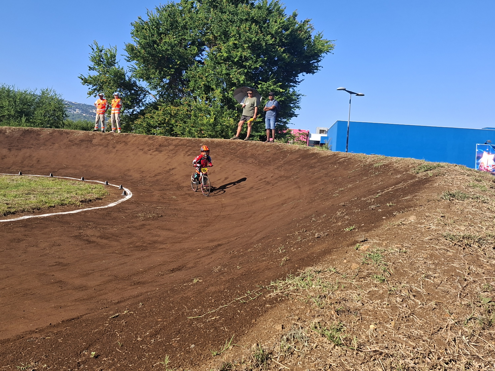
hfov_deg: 57.0
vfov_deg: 44.8
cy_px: 127
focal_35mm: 31
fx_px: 443
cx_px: 162
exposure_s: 1/1019
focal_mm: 5.54
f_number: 1.8
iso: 50
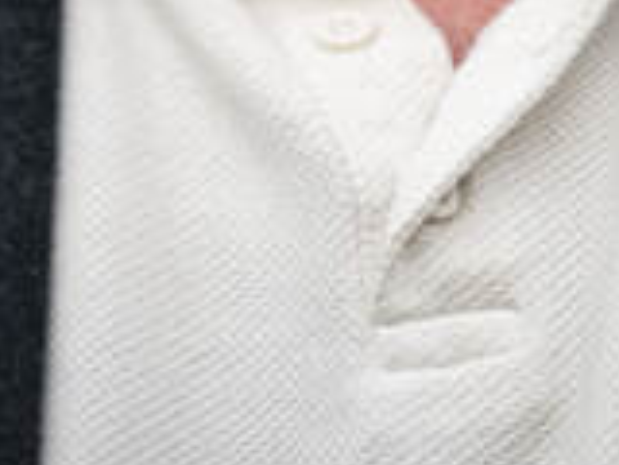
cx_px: 420
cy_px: -564
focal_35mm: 602
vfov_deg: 2.5
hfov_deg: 3.3
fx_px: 10765
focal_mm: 161
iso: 200
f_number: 2.8
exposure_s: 1/400
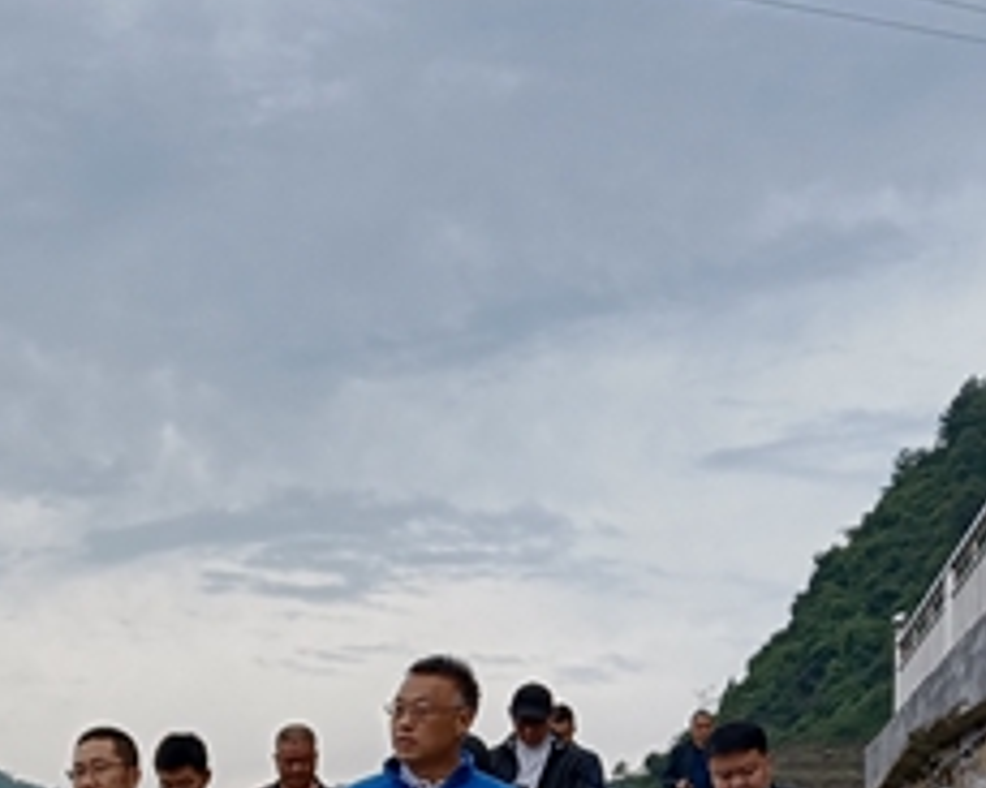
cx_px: 56
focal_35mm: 71
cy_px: 844
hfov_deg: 25.7
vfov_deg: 20.6
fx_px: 2071
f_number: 1.8
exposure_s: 1/900
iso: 258
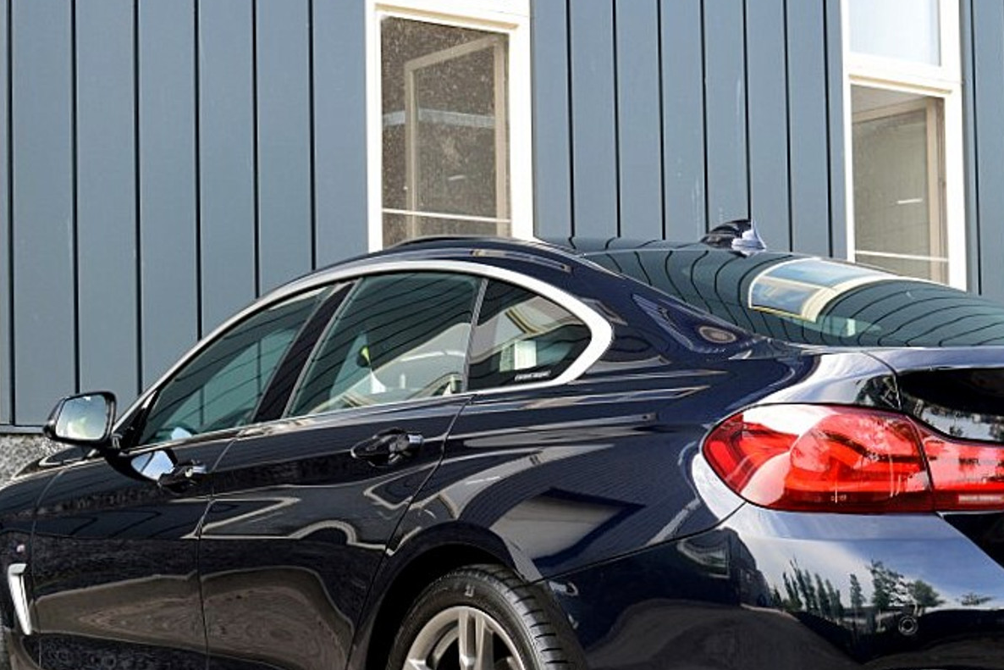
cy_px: 497
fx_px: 1897
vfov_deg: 19.9
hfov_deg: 29.5
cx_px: 629
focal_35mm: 68
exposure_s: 1/100
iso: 400
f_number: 9
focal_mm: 28
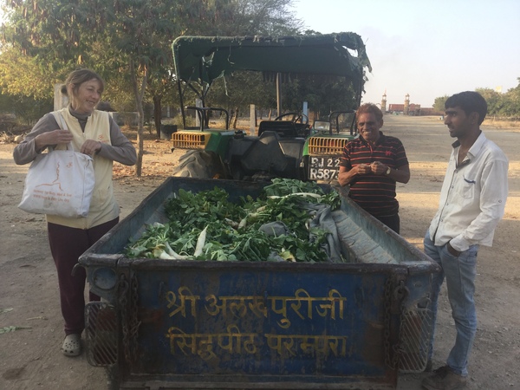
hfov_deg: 58.4
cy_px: 195
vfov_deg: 45.4
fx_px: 466
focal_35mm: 31
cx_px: 260
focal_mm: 3.3
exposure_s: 1/243
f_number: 2.4
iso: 25
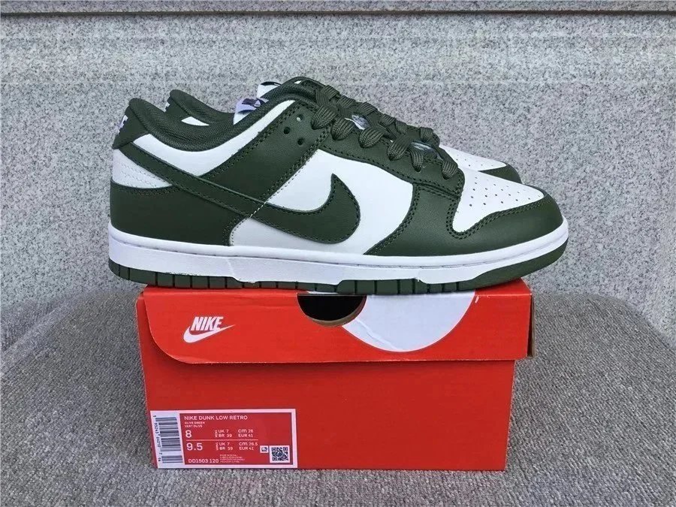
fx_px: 605
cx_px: 338
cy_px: 254
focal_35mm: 31
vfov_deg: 45.4
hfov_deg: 58.4
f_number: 2.4
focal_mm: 3.3
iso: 25
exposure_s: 1/270
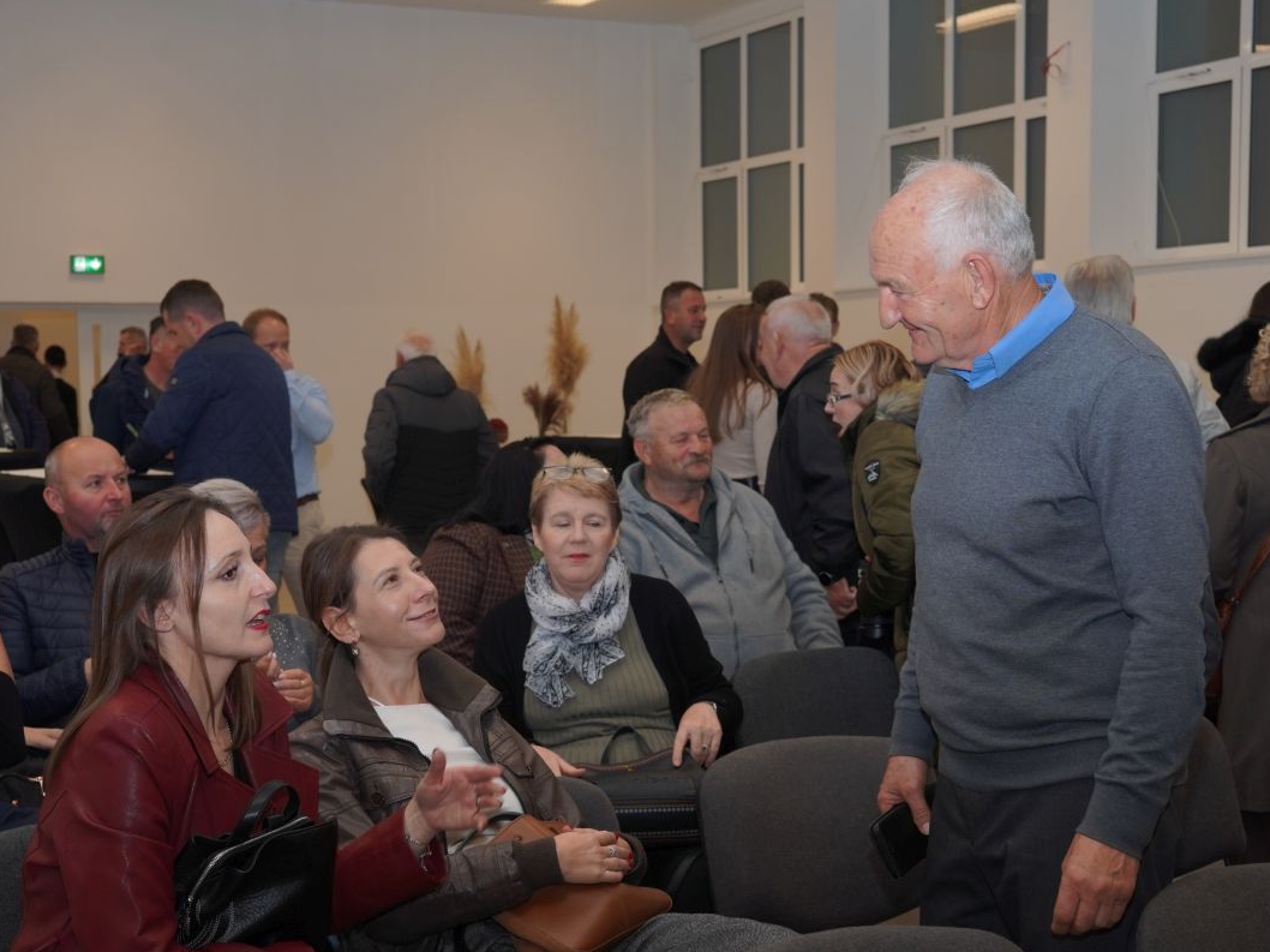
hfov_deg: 35.1
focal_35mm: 55
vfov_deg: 26.6
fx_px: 2005
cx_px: 618
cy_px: 587
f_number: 4
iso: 250
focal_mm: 27
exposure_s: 1/200
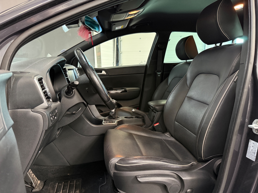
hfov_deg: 71.6
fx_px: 179
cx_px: 129
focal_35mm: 24
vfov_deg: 56.8
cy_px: 96
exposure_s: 1/33
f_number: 1.78
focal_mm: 6.76
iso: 800
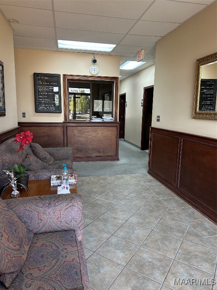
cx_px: 108
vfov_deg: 71.6
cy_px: 145
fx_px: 201
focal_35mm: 24
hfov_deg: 56.8
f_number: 1.78
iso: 125
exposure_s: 1/60
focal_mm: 6.86
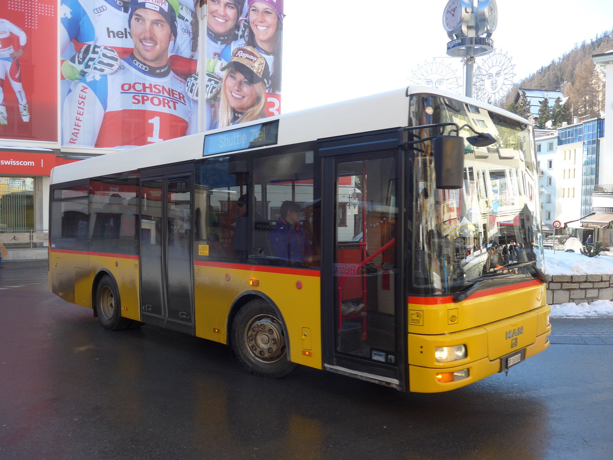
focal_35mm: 29
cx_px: 306
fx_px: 514
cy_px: 230
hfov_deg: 61.7
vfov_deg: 48.2
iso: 80
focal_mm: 6
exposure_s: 1/250
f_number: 2.8
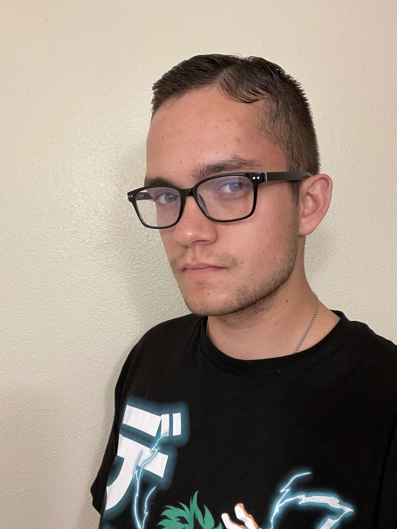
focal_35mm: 30
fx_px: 459
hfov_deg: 46.8
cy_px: 264
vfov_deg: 60.0
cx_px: 198
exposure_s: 1/40
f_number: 2.2
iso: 250
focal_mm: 2.71
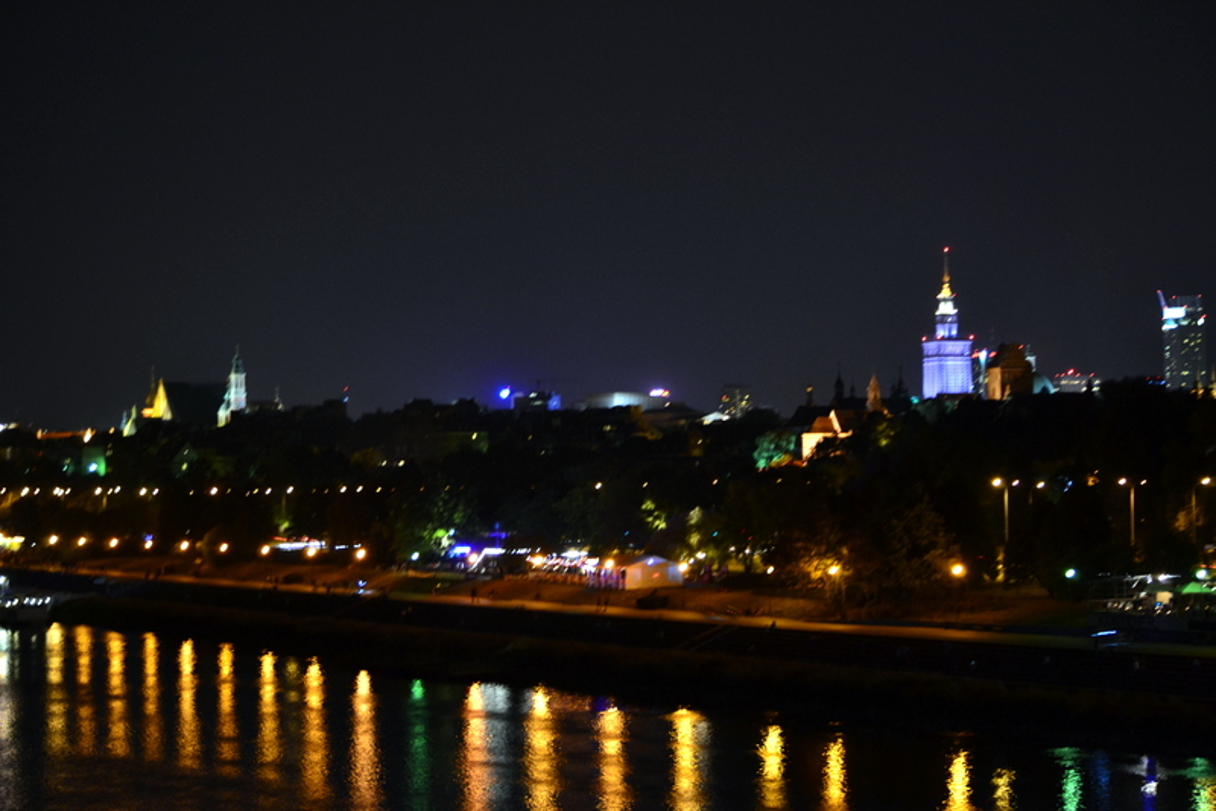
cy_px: 406
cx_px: 608
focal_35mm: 82
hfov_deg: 24.6
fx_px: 2788
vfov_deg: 16.6
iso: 800
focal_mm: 55
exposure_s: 1/1.6
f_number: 4.5
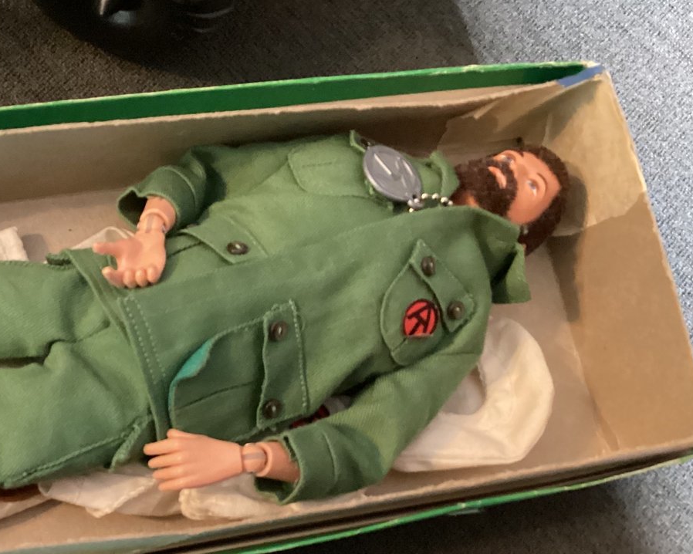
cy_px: 350
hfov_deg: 35.7
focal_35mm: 51
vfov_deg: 29.5
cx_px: 156
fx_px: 1046
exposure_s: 1/30
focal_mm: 3.3
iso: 800
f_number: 2.4
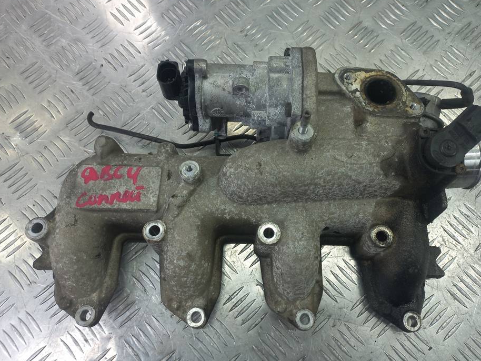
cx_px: 262
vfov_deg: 49.8
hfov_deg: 63.3
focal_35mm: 28
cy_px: 178
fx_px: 389
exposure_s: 1/50
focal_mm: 4.6
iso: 50
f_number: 1.8
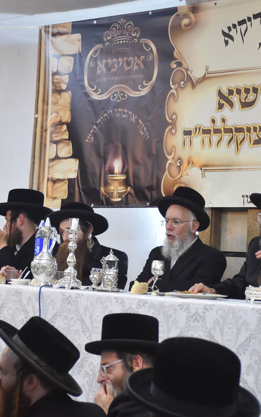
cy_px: 209
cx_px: 146
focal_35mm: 115
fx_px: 1308
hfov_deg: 11.4
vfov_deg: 18.1
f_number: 5.6
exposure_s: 1/100
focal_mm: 50
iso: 1600
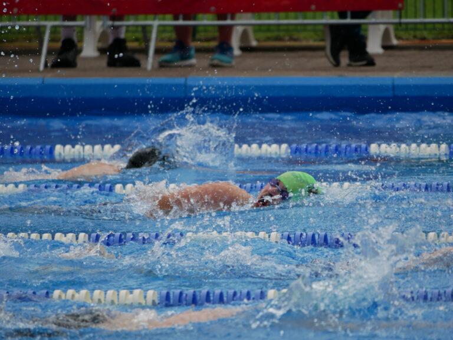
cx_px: 226
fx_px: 6443
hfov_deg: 4.0
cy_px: 170
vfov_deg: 3.0
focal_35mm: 492
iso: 250
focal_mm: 246
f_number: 5.3
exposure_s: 1/640
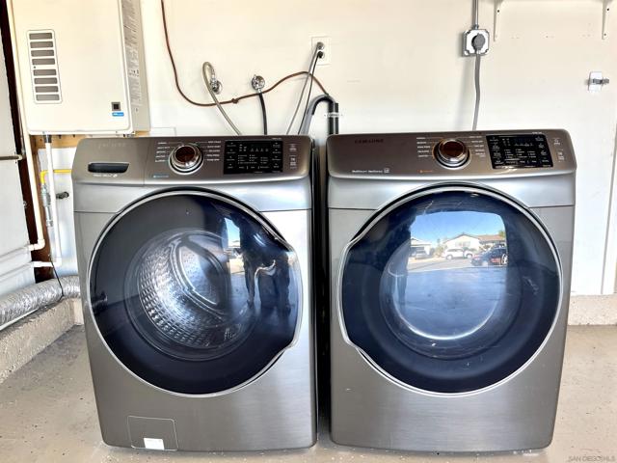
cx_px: 308
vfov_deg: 53.1
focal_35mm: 26
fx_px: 463
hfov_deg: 67.3
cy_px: 232
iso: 50
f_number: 1.6
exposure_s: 1/120
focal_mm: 4.2
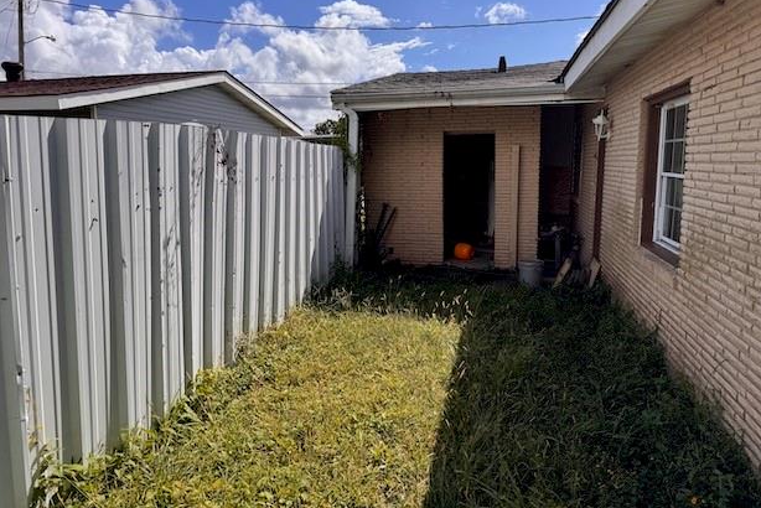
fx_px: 550
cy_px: 232
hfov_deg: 69.3
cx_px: 395
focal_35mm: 26
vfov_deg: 49.5
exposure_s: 1/5814
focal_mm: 6.76
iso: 80
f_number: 1.78
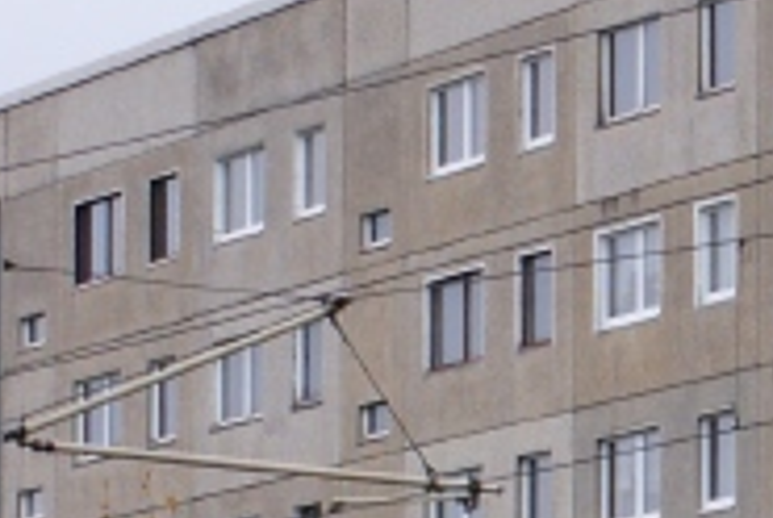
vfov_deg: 4.0
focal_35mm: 341
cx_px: 1262
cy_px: 746
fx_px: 7339
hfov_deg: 5.9
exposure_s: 1/125
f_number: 8
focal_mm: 35
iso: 200
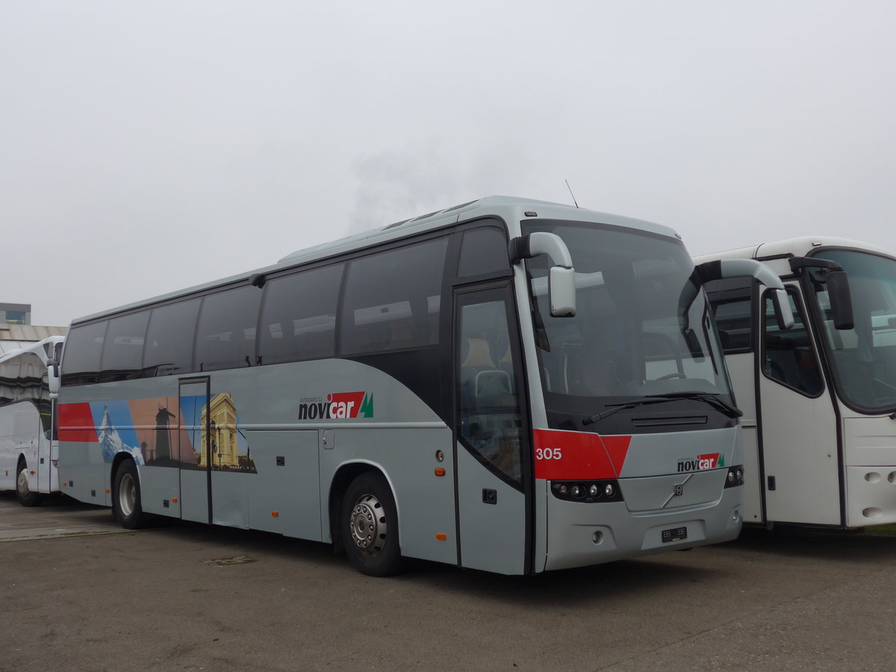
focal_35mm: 39
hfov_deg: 47.9
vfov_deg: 36.8
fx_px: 1009
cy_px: 336
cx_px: 448
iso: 80
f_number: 2.8
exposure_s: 1/200
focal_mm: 8
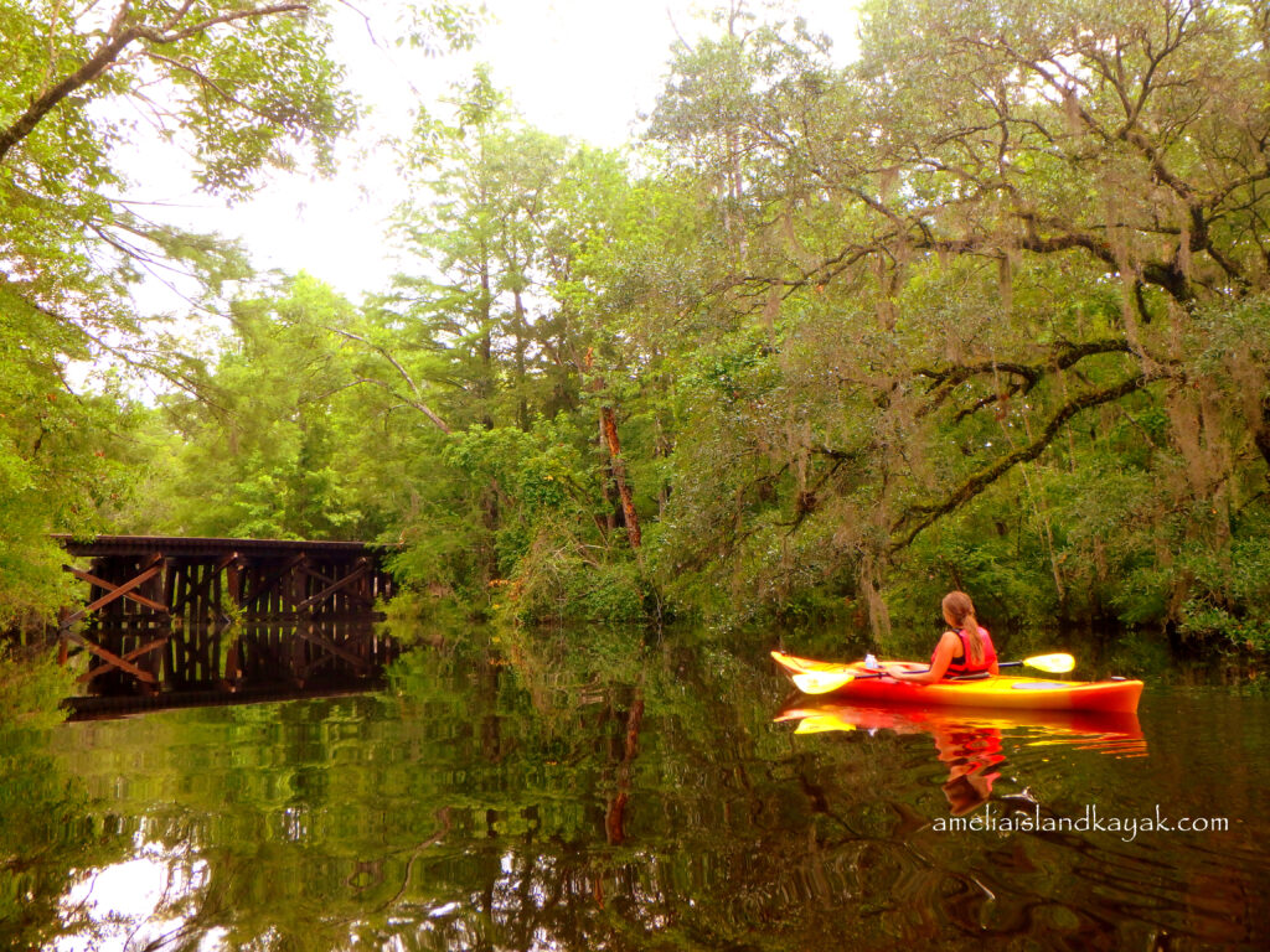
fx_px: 1321
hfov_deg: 51.4
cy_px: 476
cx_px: 635
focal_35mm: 36
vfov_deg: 39.7
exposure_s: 1/80
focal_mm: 6.4
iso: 160
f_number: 5
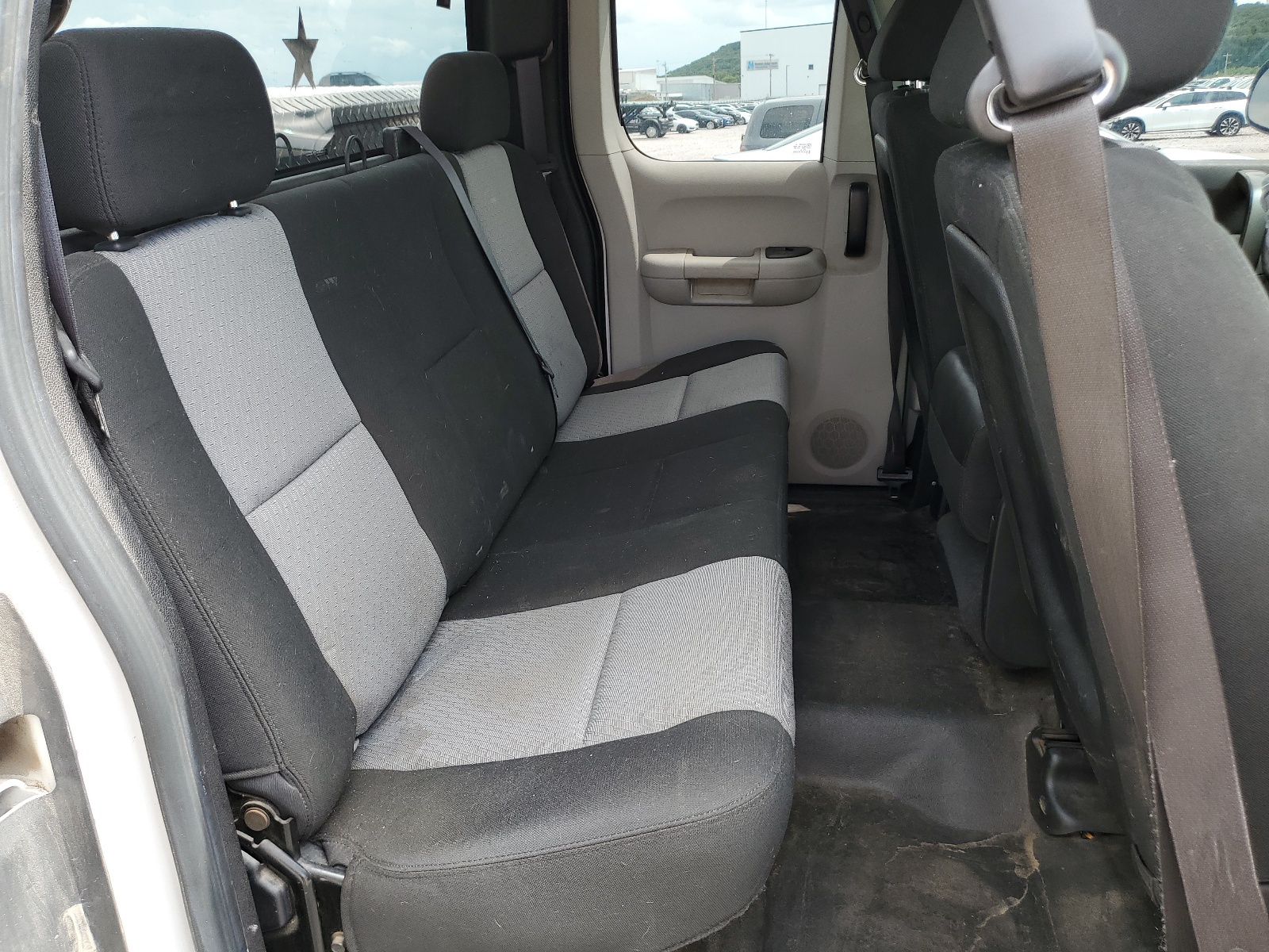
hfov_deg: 67.3
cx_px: 634
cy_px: 476
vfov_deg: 53.1
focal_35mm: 26
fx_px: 953
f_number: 1.5
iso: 50
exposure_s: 1/227
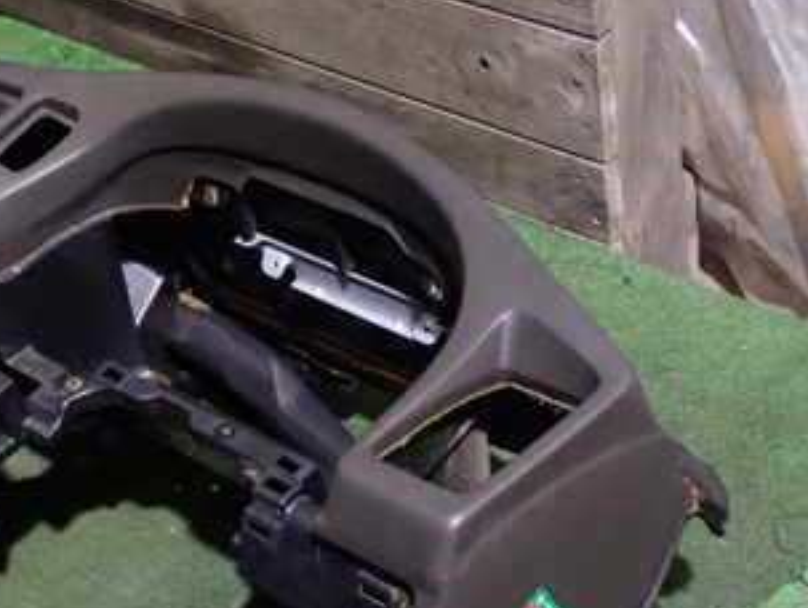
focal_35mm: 87
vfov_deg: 16.9
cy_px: 501
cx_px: 32
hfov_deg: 21.8
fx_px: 2033
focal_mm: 7.84
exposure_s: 1/13
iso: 800
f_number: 2.9
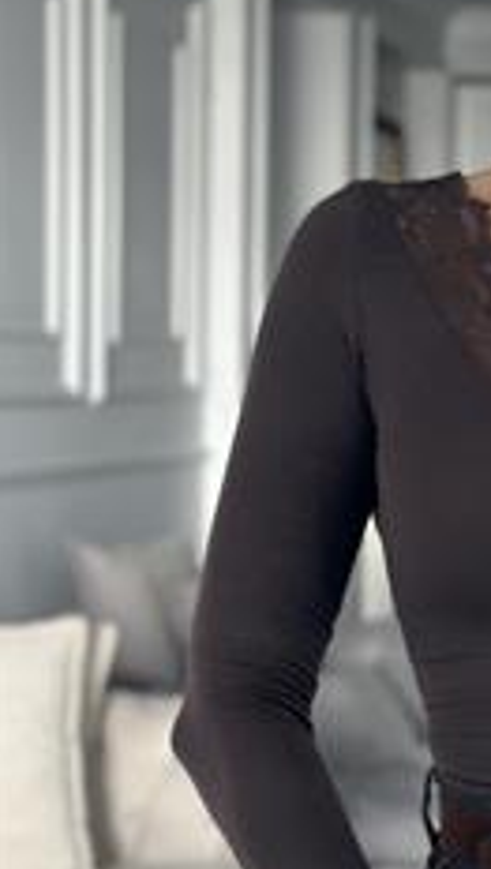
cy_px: 472
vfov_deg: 18.8
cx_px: 693
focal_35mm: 114
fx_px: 2631
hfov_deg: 10.4
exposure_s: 1/71
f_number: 1.78
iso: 125
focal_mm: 6.86
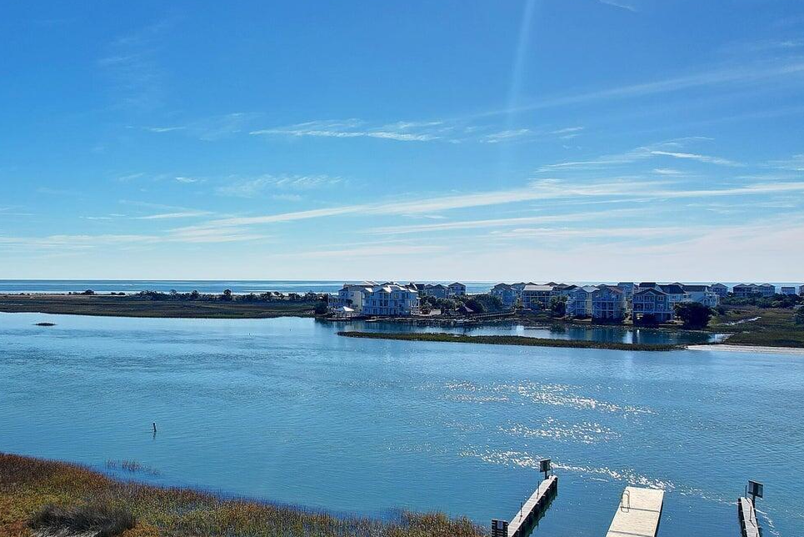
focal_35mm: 35
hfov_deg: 52.8
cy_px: 284
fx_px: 782
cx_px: 236
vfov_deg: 37.9
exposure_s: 1/1250
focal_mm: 8.4
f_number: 2.8
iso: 130
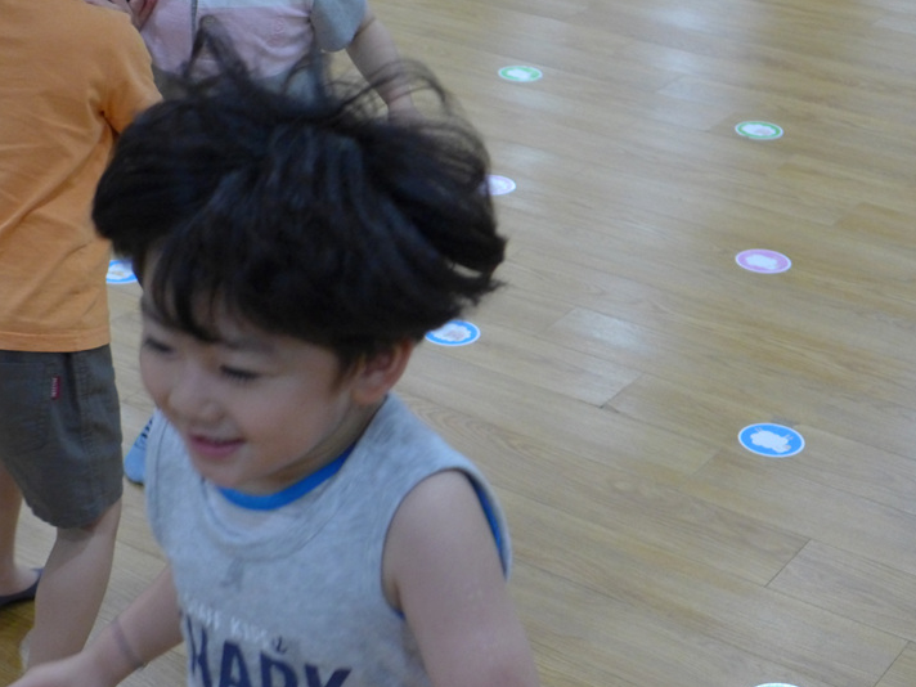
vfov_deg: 20.2
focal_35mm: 73
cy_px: 368
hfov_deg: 26.7
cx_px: 421
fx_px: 1932
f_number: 2
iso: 800
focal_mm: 12.8
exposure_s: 1/400
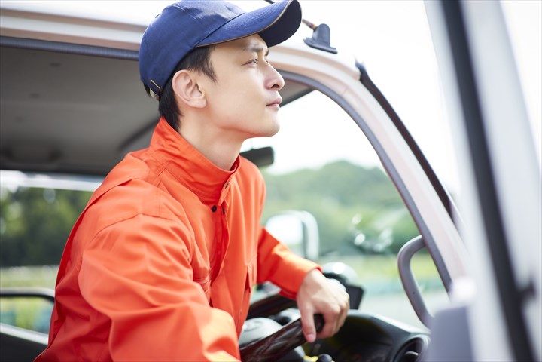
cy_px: 181
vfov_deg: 24.6
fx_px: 828
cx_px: 271
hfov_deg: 36.2
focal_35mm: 55
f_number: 1.8
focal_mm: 55
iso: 50
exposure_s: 1/1000
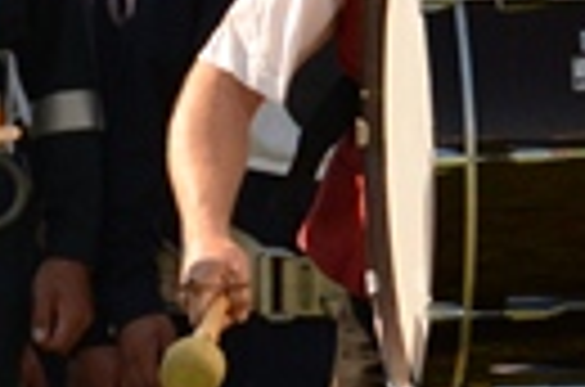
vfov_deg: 0.7
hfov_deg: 1.1
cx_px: 392
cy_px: 117
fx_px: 29924
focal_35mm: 1846
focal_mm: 200
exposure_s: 1/1600
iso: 500
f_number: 5.6
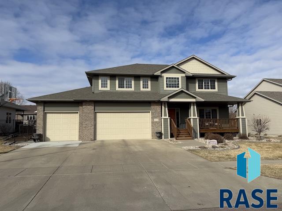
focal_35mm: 24
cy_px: 106
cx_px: 141
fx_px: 196
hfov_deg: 71.6
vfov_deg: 56.8
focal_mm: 6.76
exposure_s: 1/6711
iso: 80
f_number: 1.78
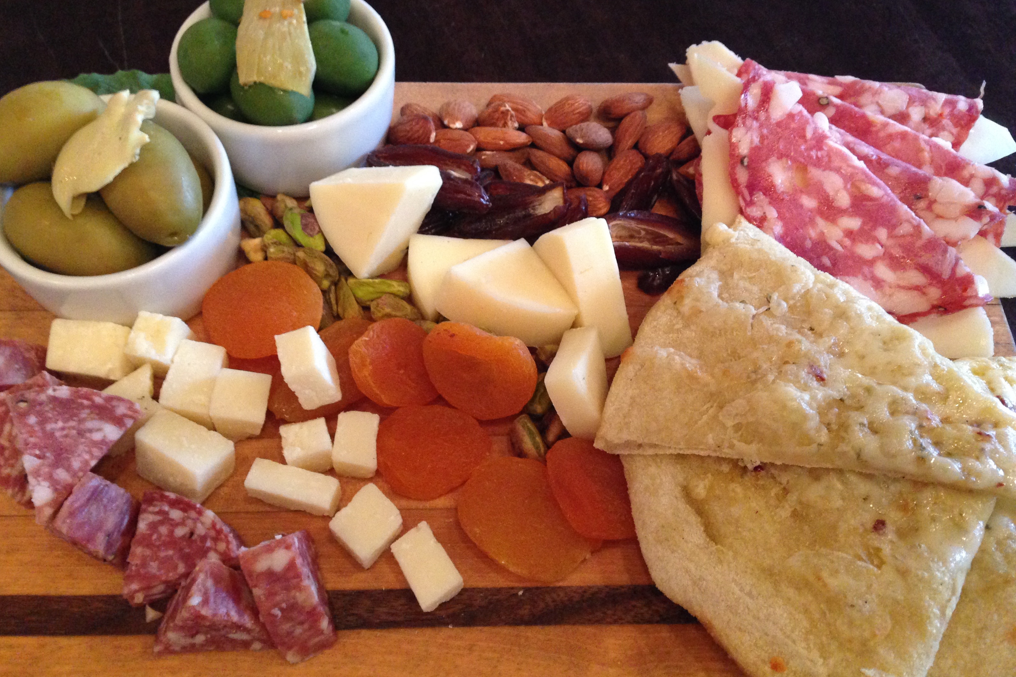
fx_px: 988
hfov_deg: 54.4
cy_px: 302
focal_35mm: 35
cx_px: 498
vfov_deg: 37.8
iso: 400
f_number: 2.4
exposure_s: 1/15
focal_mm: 4.12
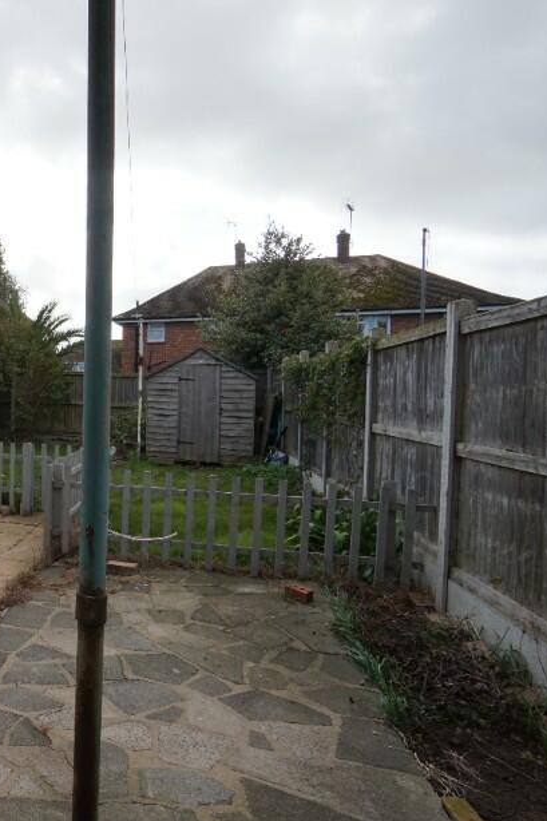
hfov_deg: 39.9
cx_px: -76
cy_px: 412
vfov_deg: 71.5
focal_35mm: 25
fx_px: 570
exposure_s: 1/125
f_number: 11
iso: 100
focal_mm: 10
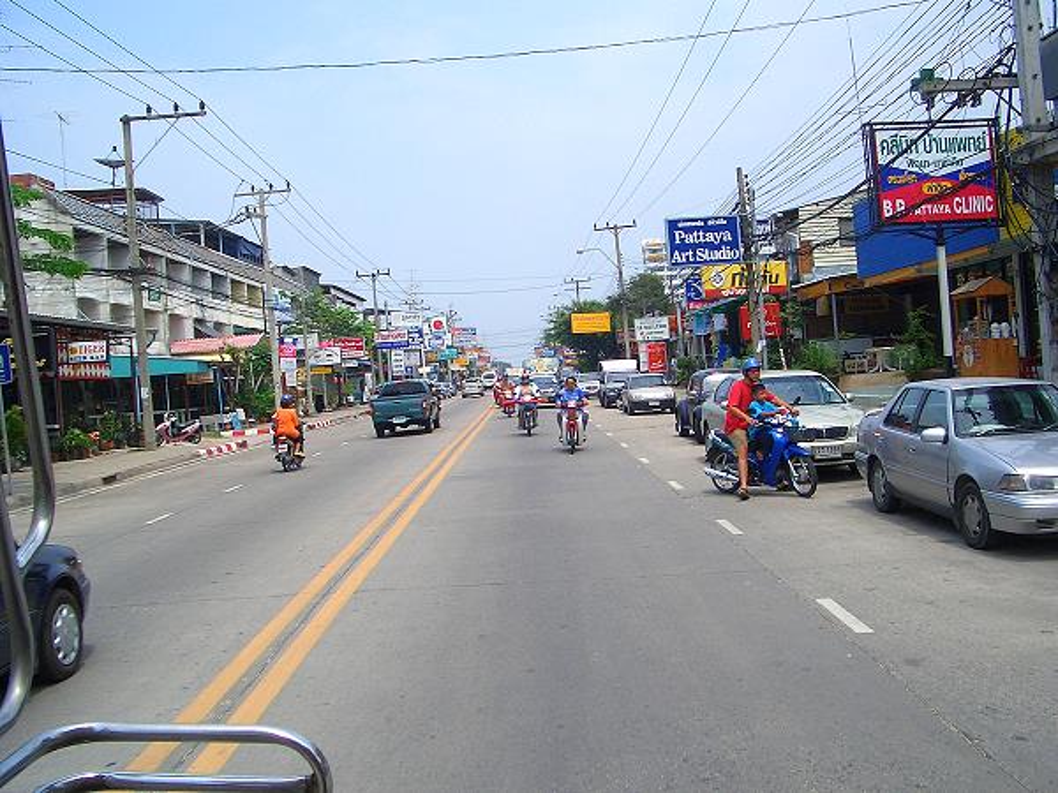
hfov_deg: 52.6
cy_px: 396
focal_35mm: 35
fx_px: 1070
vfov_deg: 40.7
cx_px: 529
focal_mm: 5.8
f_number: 4.3
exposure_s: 1/640
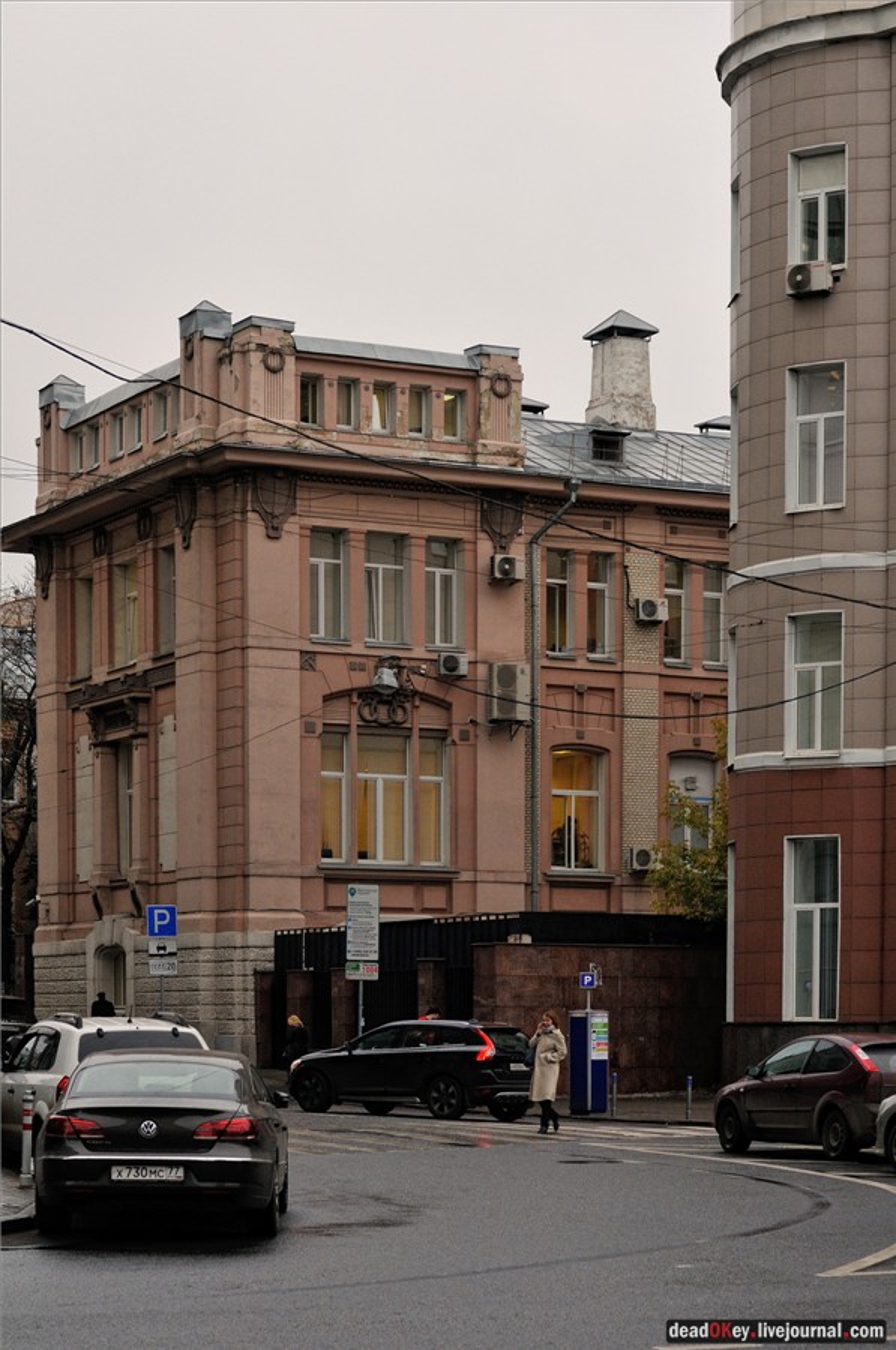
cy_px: 675
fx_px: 2810
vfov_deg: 27.0
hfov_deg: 18.1
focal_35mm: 75
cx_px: 448
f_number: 3.2
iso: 400
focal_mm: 50
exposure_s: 1/400
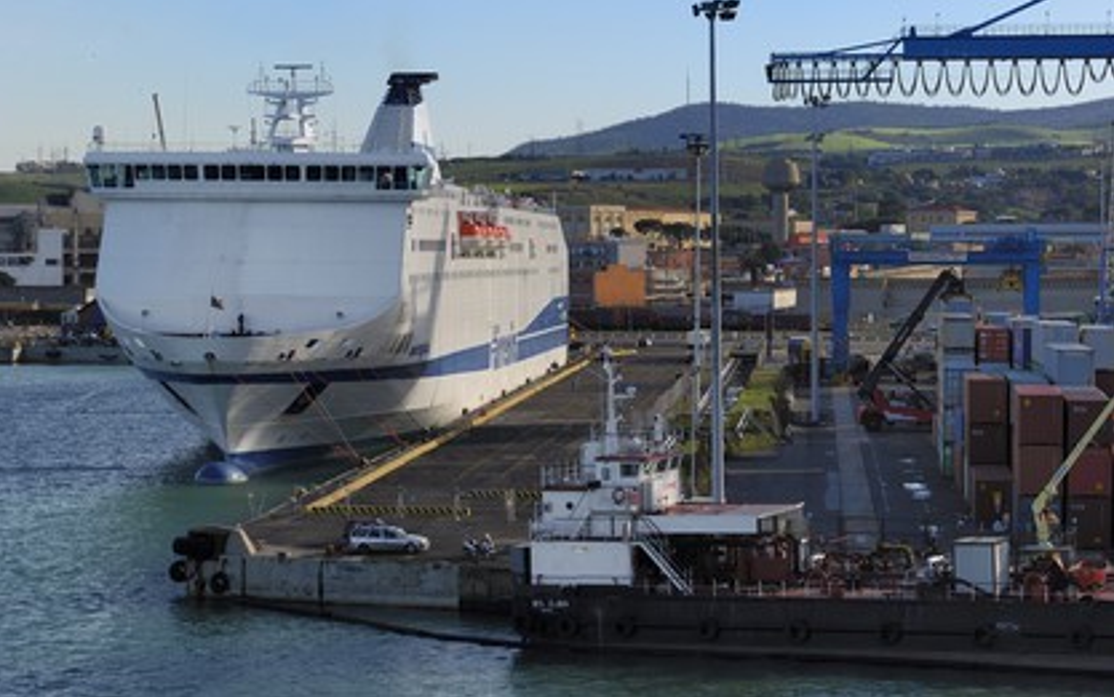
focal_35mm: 108
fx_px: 3280
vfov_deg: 12.1
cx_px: 554
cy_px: 328
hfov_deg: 19.3
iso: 100
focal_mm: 70
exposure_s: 1/100
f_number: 9.5
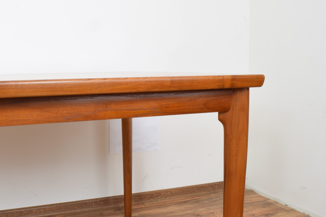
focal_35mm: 39
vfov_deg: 34.2
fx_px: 353
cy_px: 122
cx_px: 95
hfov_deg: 48.2
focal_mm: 18
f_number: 22
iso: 100
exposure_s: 5
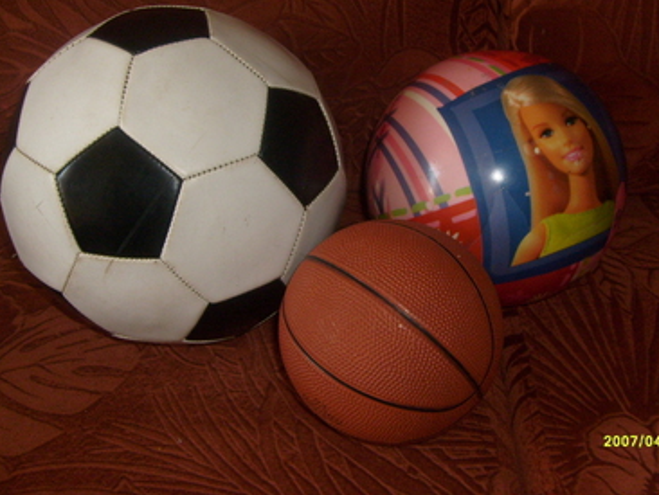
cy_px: 200
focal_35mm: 43
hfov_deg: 43.8
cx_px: 360
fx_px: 819
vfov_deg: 33.5
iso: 100
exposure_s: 1/45
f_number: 2.8
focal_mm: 5.8
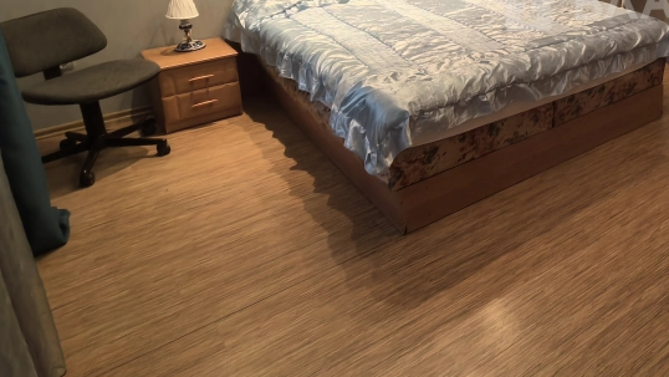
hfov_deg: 50.3
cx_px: 642
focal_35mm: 33
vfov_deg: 32.7
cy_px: -2
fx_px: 586
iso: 250
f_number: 2.2
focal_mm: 1.76
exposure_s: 1/50
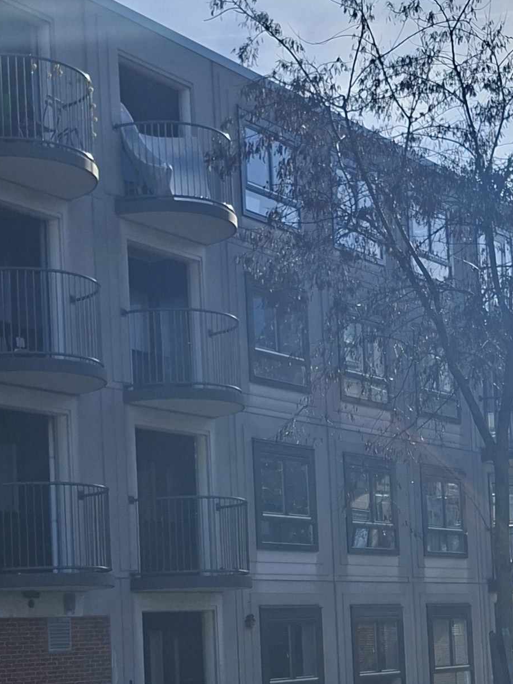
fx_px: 1502
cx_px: 389
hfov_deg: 19.2
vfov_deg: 25.3
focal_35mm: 76
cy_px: 519
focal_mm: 5.54
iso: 50
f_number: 1.8
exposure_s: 1/3584
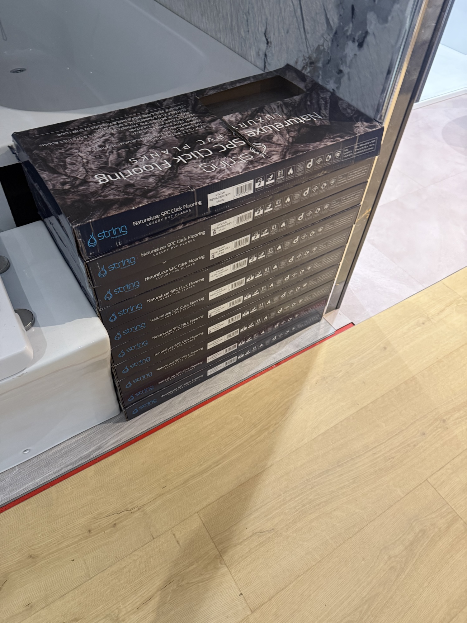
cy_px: 312
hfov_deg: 56.8
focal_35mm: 24
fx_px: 432
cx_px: 234
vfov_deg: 71.6
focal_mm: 6.76
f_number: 1.78
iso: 250
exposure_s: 1/50
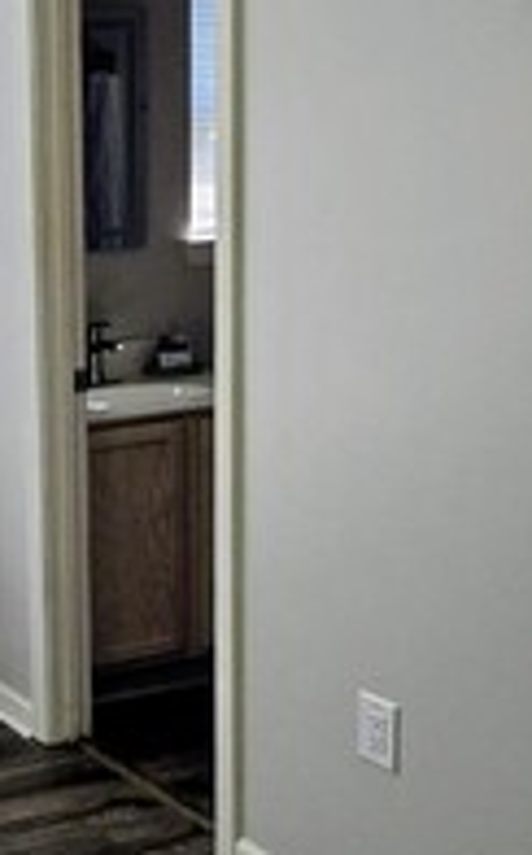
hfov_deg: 21.0
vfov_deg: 44.4
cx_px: -388
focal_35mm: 45
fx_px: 1047
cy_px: 419
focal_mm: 2.2
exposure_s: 1/160
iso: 50
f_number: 2.2
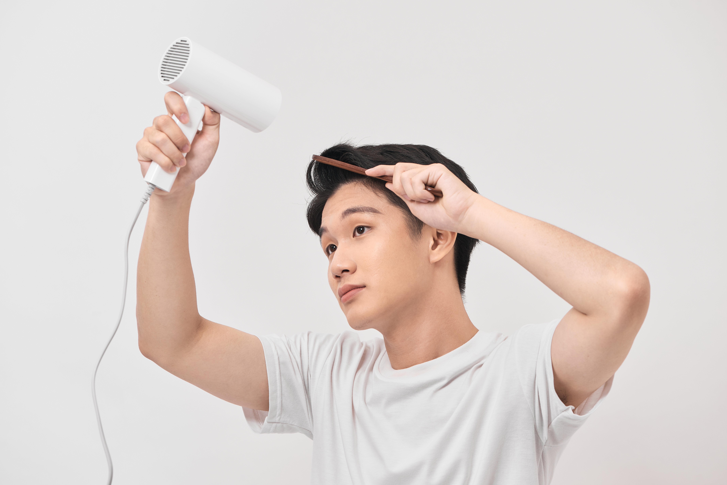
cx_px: 364
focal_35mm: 105
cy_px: 242
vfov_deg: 13.1
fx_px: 2121
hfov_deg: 19.5
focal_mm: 105
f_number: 6.3
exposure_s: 1/160
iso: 200
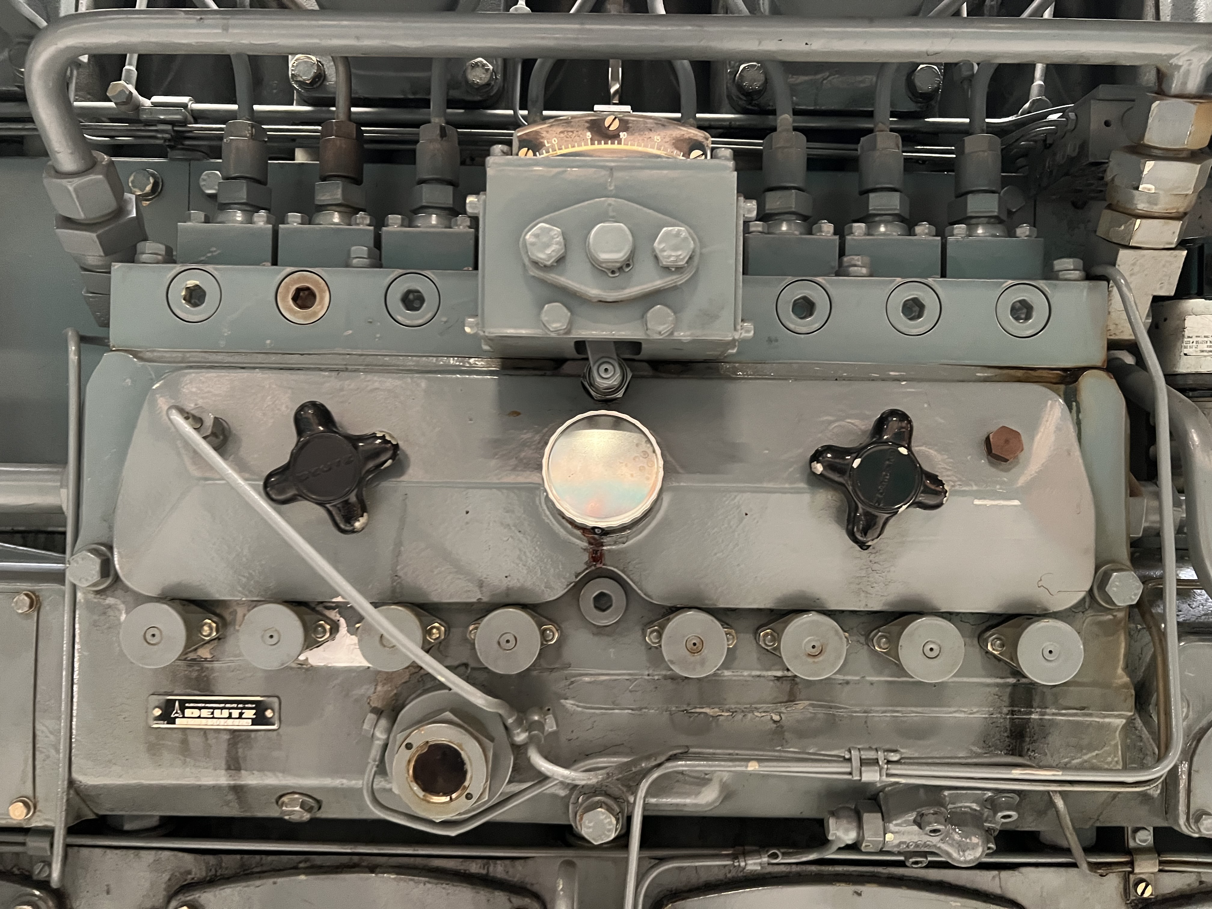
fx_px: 910
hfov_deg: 67.3
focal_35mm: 26
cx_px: 606
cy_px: 454
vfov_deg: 53.1
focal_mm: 5.7
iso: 640
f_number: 1.5
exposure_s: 1/33
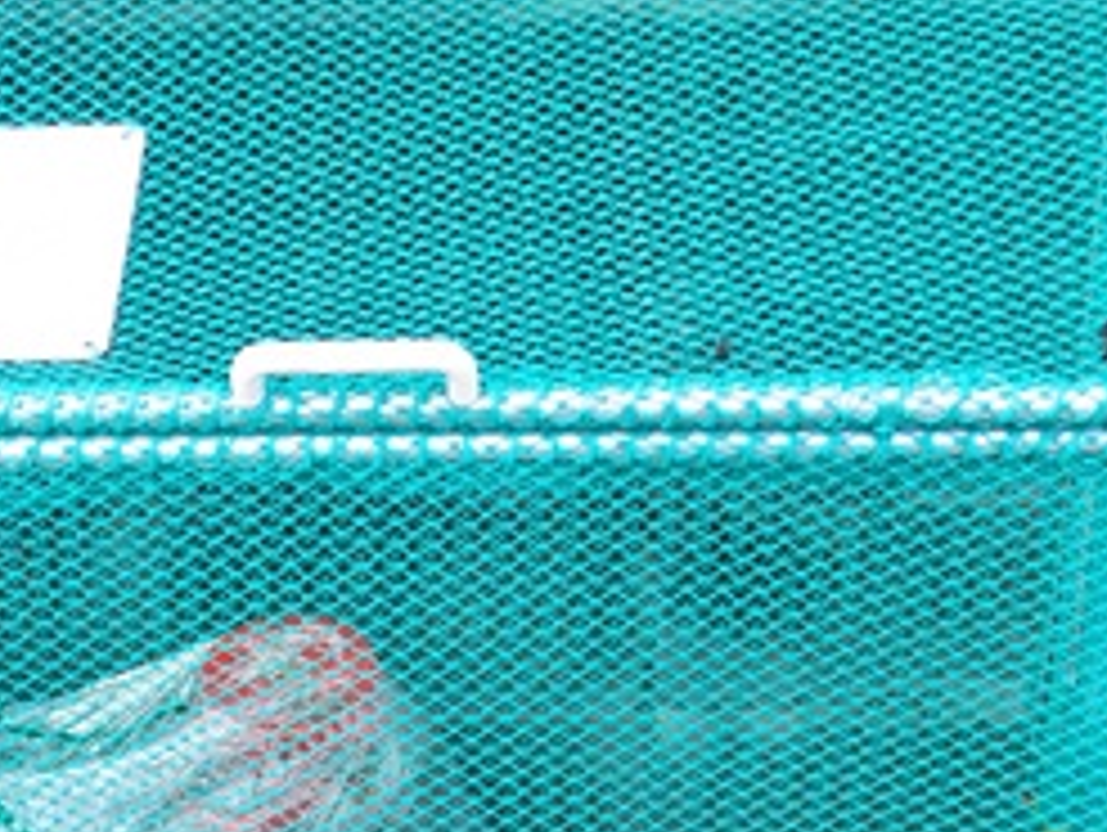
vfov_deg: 20.8
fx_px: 2273
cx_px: 526
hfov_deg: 27.4
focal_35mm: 71
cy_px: 432
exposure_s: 1/140
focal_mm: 5.43
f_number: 1.89
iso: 50
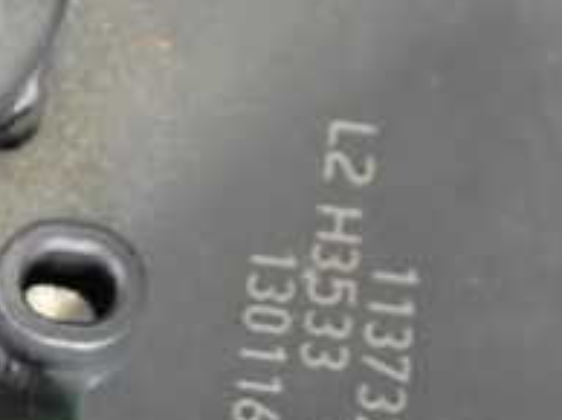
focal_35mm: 127
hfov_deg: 15.2
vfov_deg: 11.2
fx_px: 2059
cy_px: 605
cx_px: -20
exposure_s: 1/60
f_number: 2.8
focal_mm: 7.31
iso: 2000
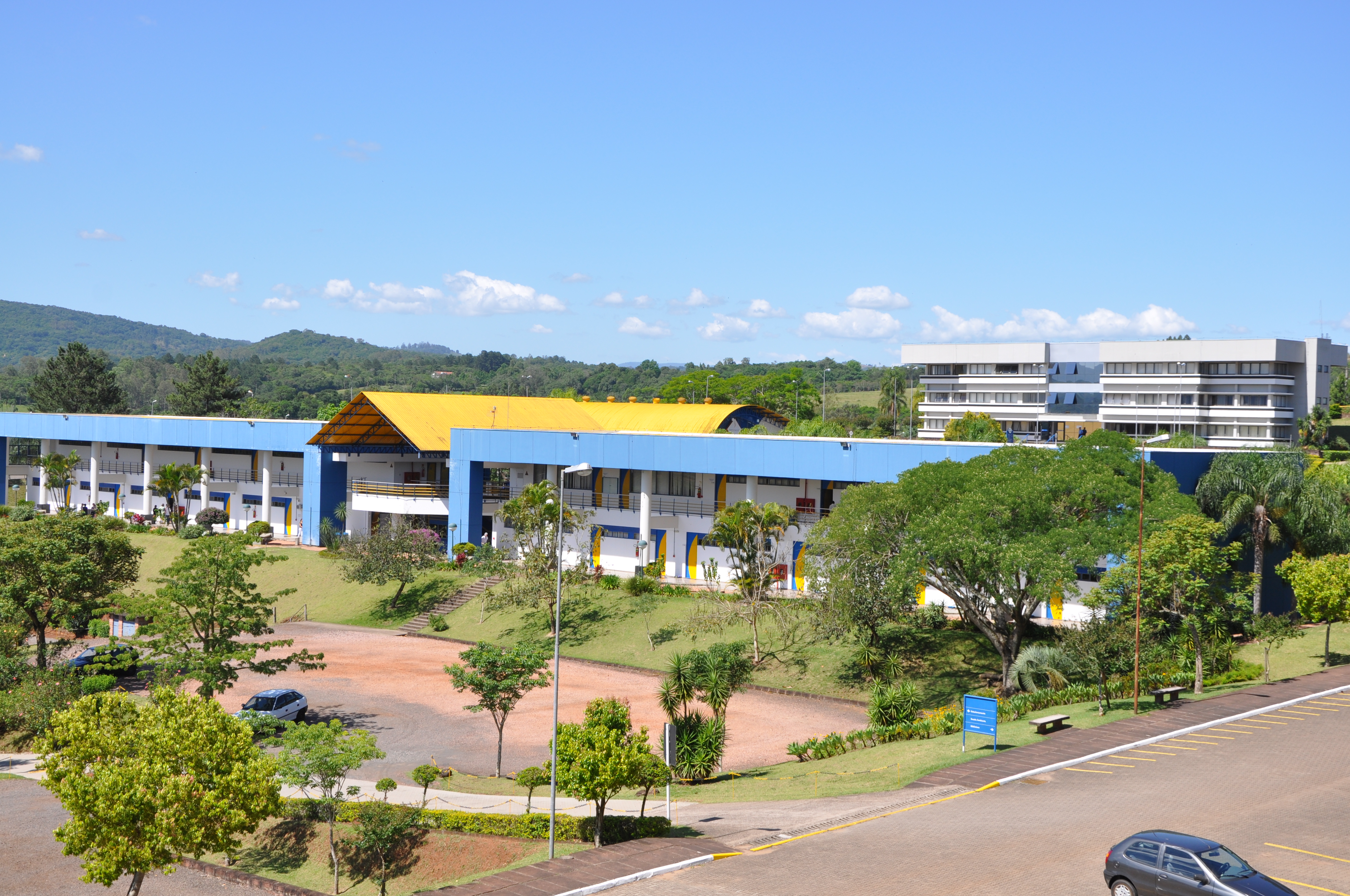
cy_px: 448
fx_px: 1798
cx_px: 675
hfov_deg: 41.2
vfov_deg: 28.0
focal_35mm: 48
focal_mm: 32
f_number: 10
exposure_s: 1/400
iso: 200
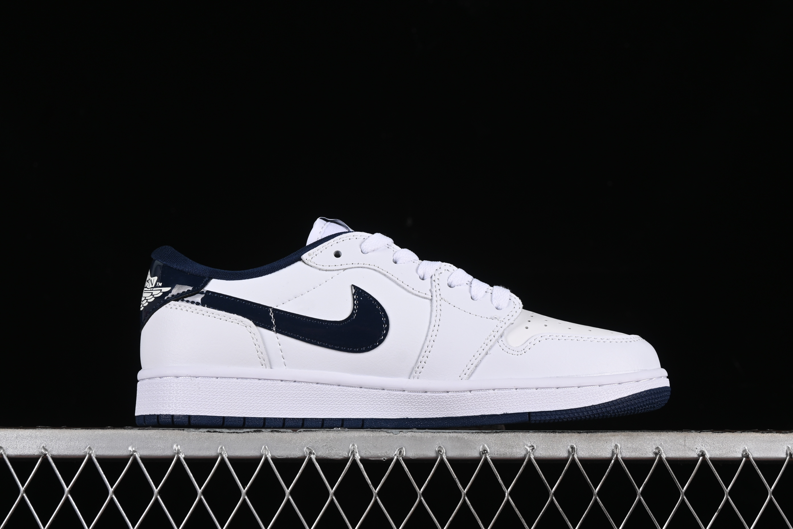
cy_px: 264
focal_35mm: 75
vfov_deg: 18.2
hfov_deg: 27.0
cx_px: 396
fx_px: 1652
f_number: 8
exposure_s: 1/100
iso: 160
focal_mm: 50
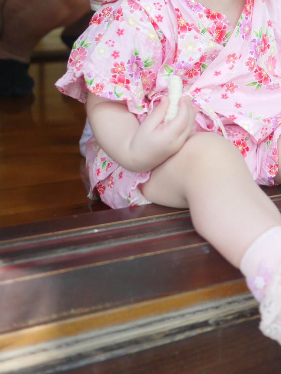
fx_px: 790
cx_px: 242
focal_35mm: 73
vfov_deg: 26.2
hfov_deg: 19.9
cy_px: 75
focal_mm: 20
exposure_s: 1/125
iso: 160
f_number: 1.7
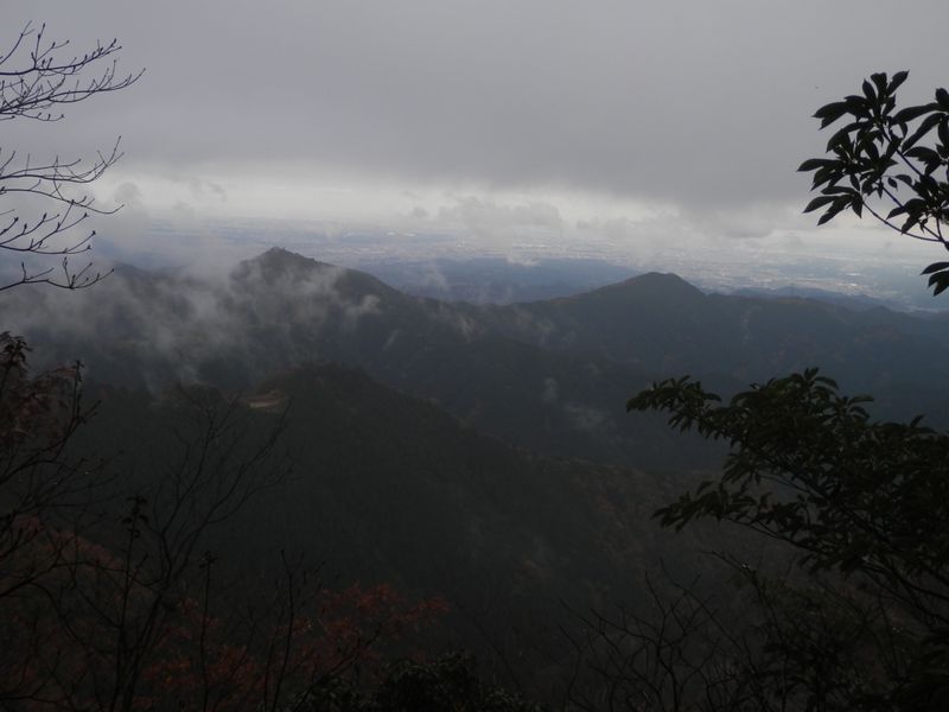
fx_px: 905
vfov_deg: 42.9
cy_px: 356
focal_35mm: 33
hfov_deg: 55.4
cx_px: 474
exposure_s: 1/400
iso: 80
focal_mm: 6
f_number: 3.4
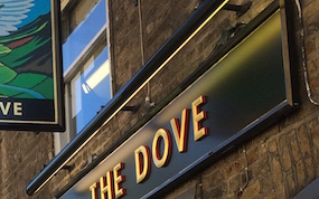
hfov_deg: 18.7
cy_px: 254
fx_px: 939
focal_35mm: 108
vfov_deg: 11.8
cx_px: -17
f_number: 2.2
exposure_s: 1/383
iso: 32
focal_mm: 4.15
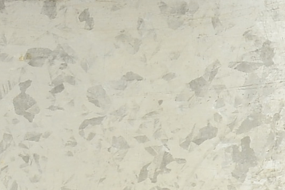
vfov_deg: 3.3
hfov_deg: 5.0
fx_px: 3275
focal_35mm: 414
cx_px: 48
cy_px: 124
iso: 320
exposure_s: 1/60
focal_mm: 40
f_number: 10
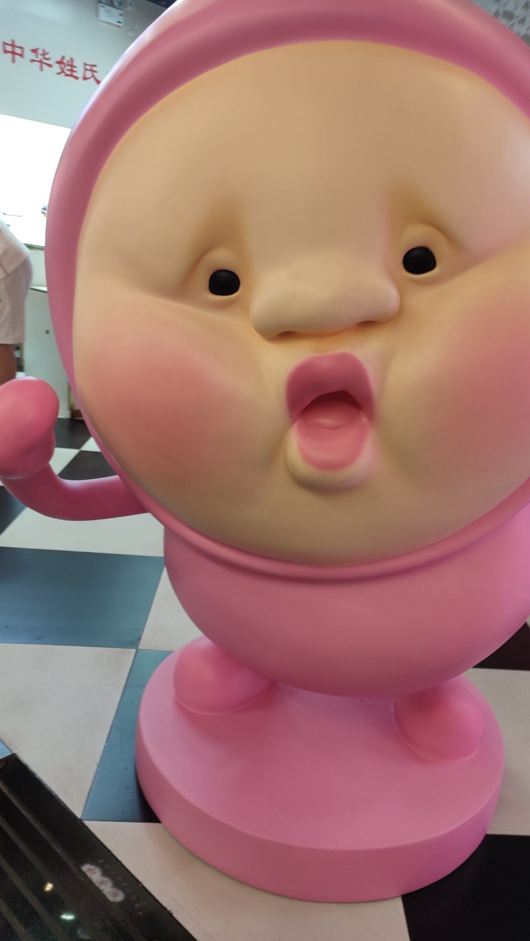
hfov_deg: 41.3
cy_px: 472
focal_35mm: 28
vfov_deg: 67.9
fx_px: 700
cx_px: 320
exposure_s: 1/33
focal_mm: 5.96
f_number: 1.75
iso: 200
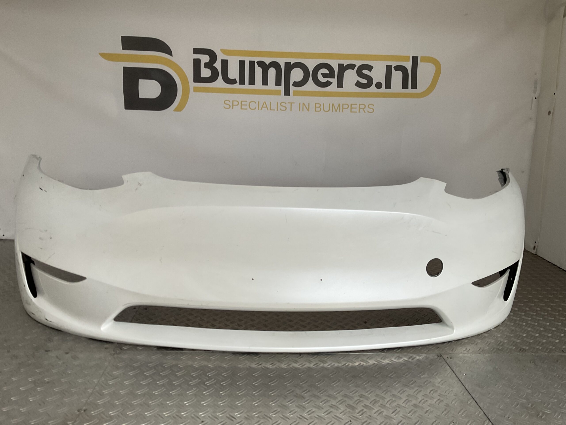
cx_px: 283
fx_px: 474
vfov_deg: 48.2
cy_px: 212
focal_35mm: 29
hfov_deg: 61.7
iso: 40
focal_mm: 3
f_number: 1.8
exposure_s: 1/100
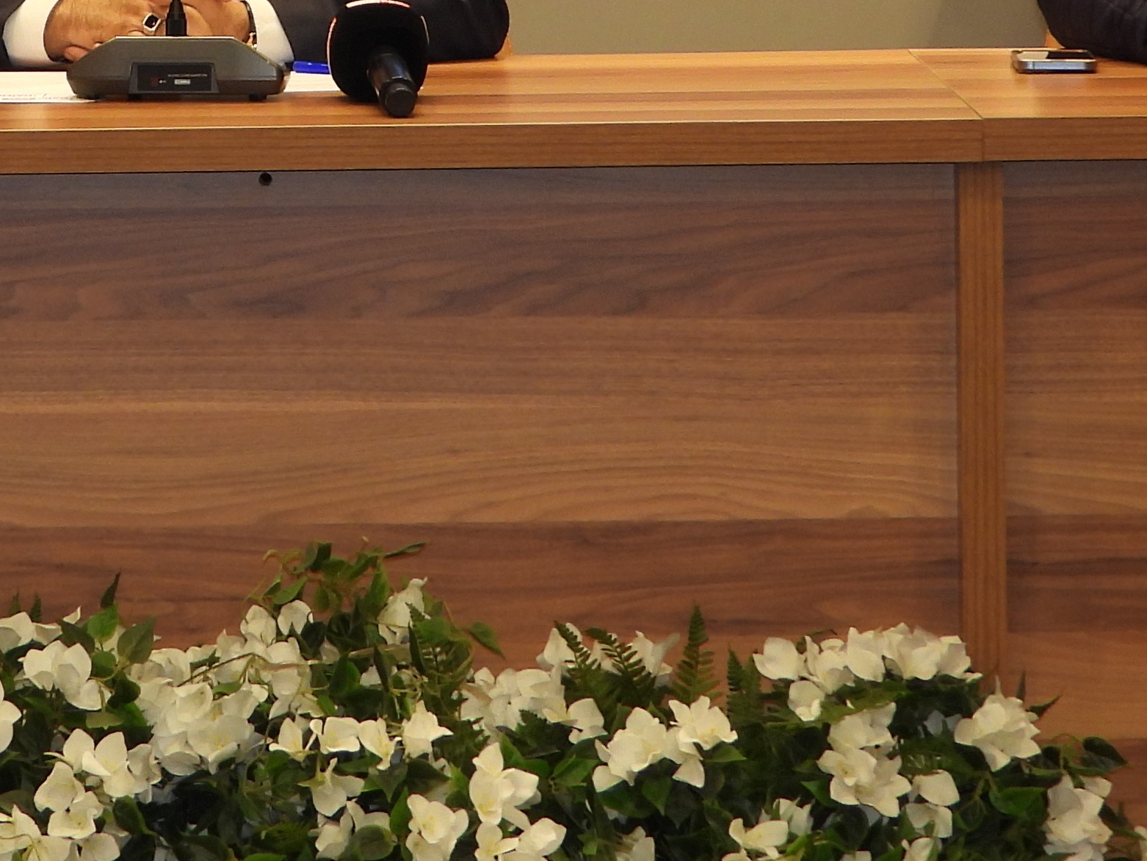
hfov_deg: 8.4
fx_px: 7821
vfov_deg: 6.2
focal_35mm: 236
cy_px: -320
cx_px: 210
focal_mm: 14.4
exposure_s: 1/30
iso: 140
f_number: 3.5
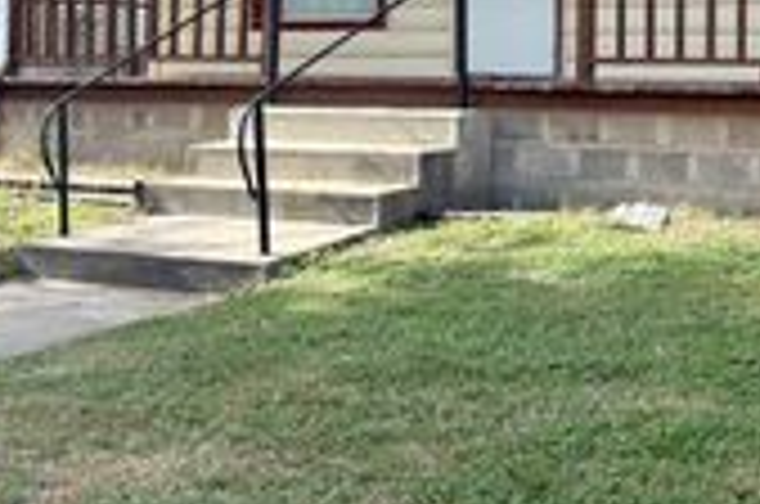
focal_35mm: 74
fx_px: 1559
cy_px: 43
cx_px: 702
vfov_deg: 18.0
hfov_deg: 26.4
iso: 100
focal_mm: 6.76
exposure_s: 1/1855
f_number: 1.78
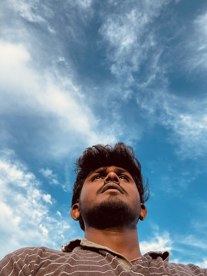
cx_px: 104
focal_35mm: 30
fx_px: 239
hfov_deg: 46.8
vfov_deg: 60.0
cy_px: 138
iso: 25
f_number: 1.9
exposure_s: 1/450
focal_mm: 2.69
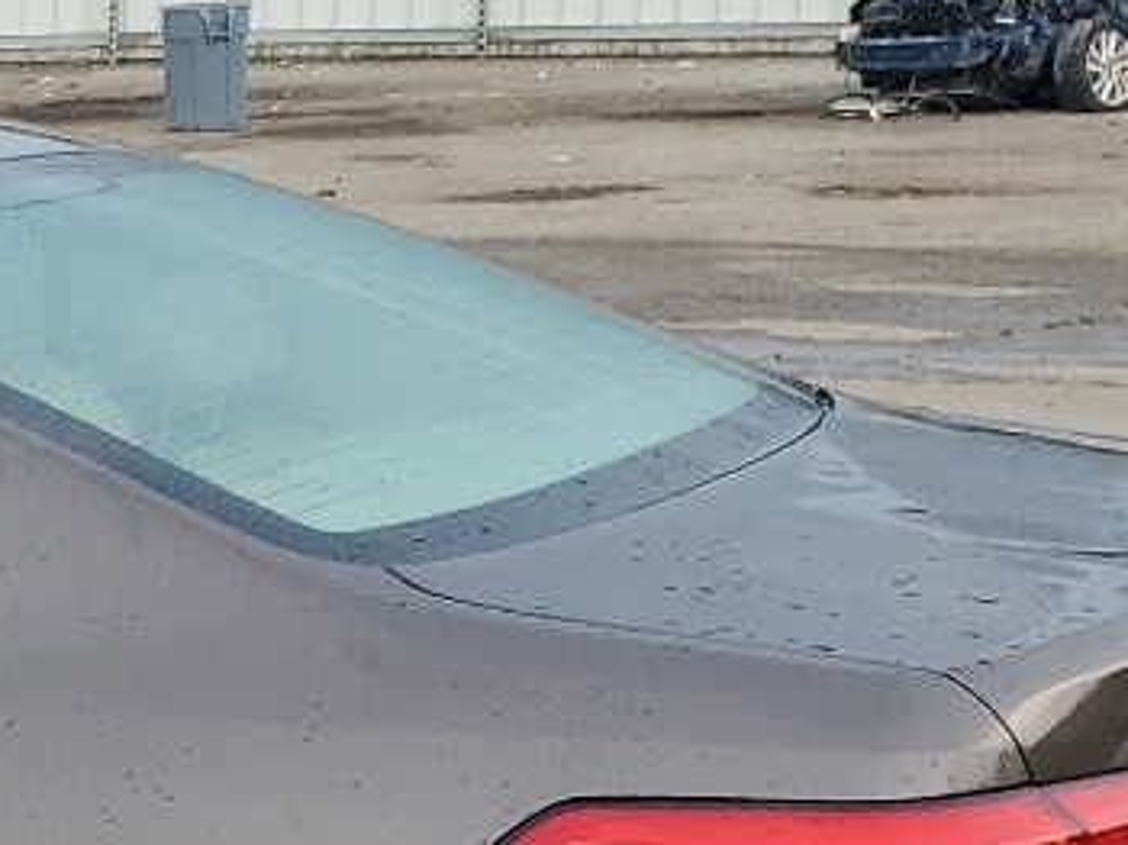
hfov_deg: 15.1
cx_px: -651
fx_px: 3875
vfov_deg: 12.2
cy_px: 974
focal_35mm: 119
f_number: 1.5
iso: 50
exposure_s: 1/370
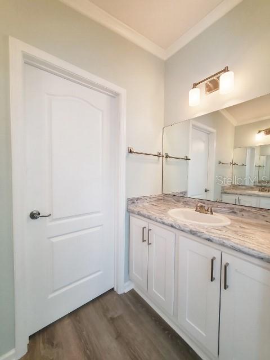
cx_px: 135
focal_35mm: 13
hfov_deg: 89.9
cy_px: 180
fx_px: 135
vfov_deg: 106.2
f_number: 2.2
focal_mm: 1.8
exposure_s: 1/60
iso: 125
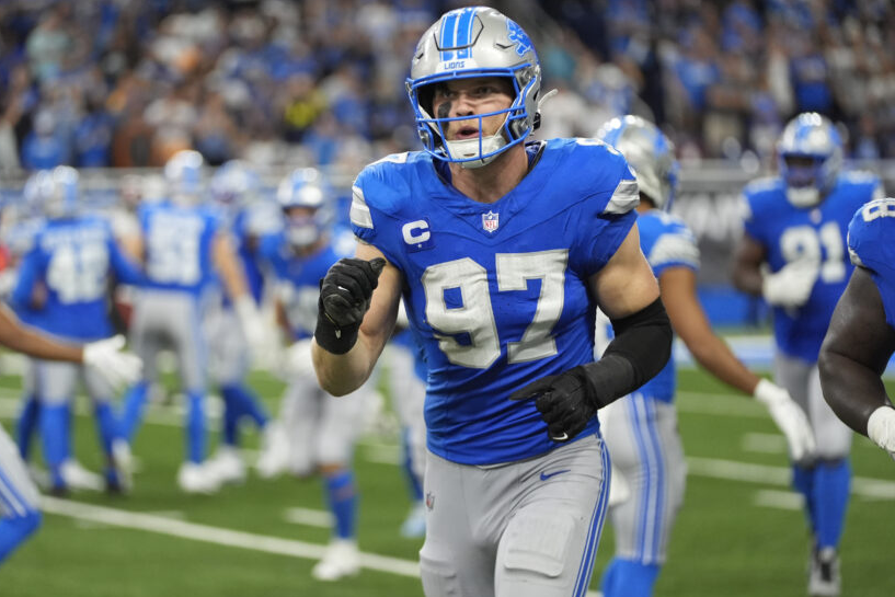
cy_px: 233
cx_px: 387
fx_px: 5047
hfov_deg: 10.1
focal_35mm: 203
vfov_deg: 6.8
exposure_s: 1/2500
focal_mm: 162
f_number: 2.8
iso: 3200
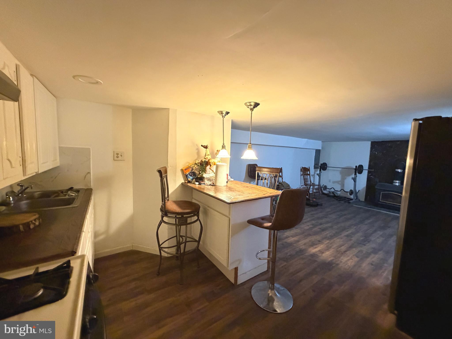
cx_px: 226
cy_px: 170
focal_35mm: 14
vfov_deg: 85.7
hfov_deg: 102.1
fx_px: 183
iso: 800
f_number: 2.2
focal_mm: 2.22
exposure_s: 1/60
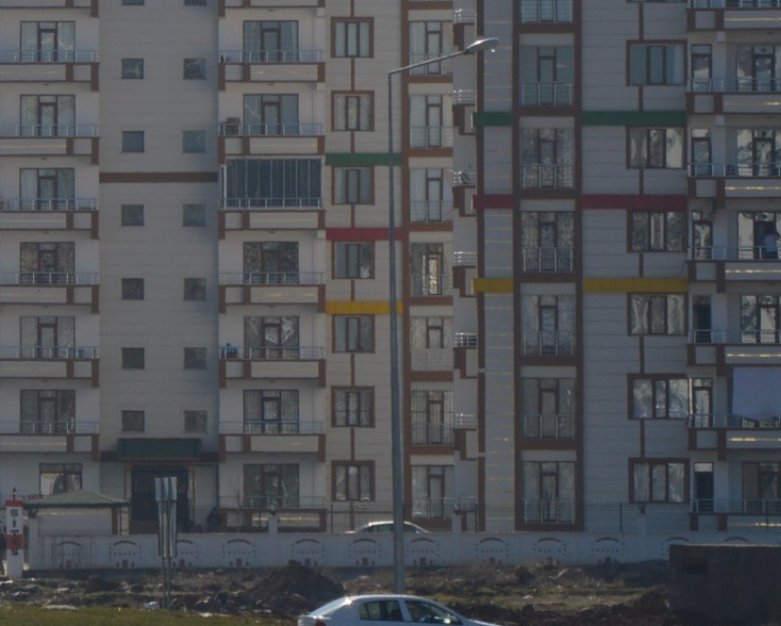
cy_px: 145
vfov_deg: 3.6
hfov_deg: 4.5
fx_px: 9966
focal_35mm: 431
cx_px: -340
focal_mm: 75
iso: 100
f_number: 10
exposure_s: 1/400
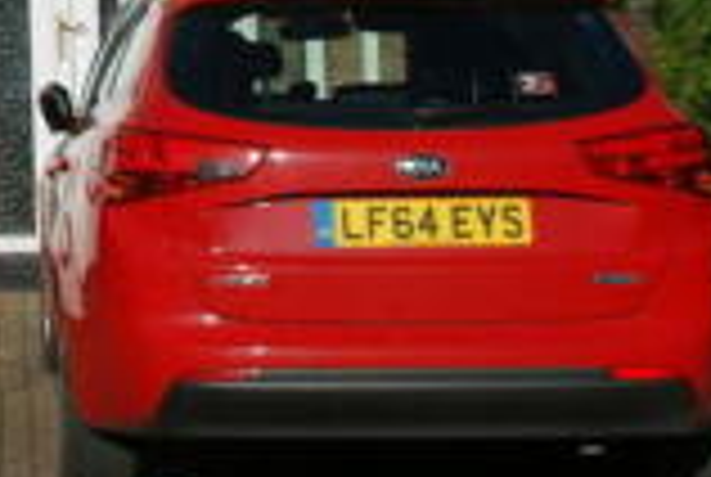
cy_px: -425
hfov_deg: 13.3
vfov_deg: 8.8
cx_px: -205
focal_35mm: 149
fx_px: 2948
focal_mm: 24
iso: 100
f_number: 5.6
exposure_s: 1/1000
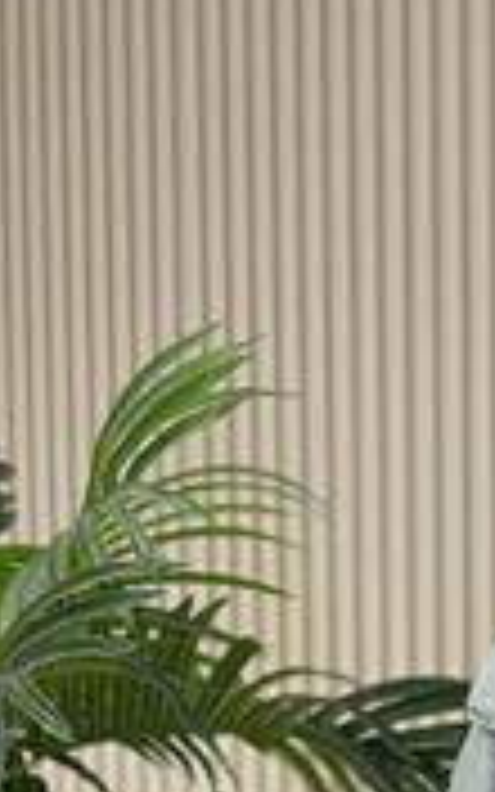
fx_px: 3324
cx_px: 886
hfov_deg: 8.2
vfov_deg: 13.1
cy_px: 1064
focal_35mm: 154
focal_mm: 6.86
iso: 80
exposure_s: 1/129
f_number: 1.78
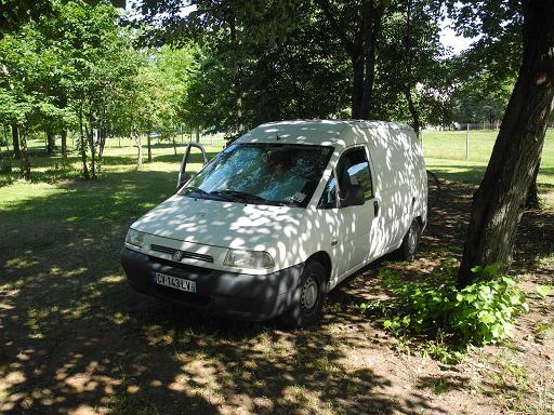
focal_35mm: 32
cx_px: 277
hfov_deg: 56.8
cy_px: 208
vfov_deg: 44.2
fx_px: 512
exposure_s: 1/320
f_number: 2.8
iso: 100
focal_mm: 6.8
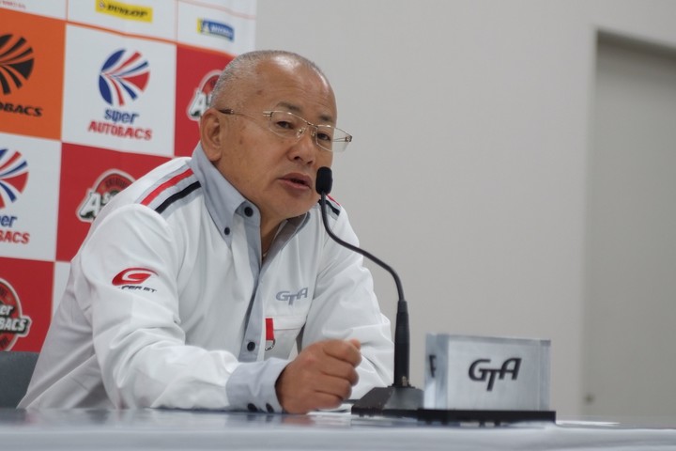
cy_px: 226
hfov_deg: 18.1
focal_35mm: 113
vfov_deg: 12.1
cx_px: 338
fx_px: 2122
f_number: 2.8
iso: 400
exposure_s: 1/125
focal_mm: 75
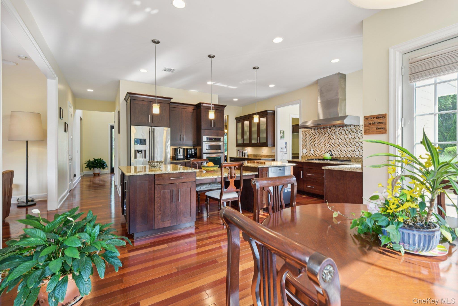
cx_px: 229
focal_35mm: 16
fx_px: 204
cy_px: 153
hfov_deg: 96.7
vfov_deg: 73.7
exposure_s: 1/6
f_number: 8
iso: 200
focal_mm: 16
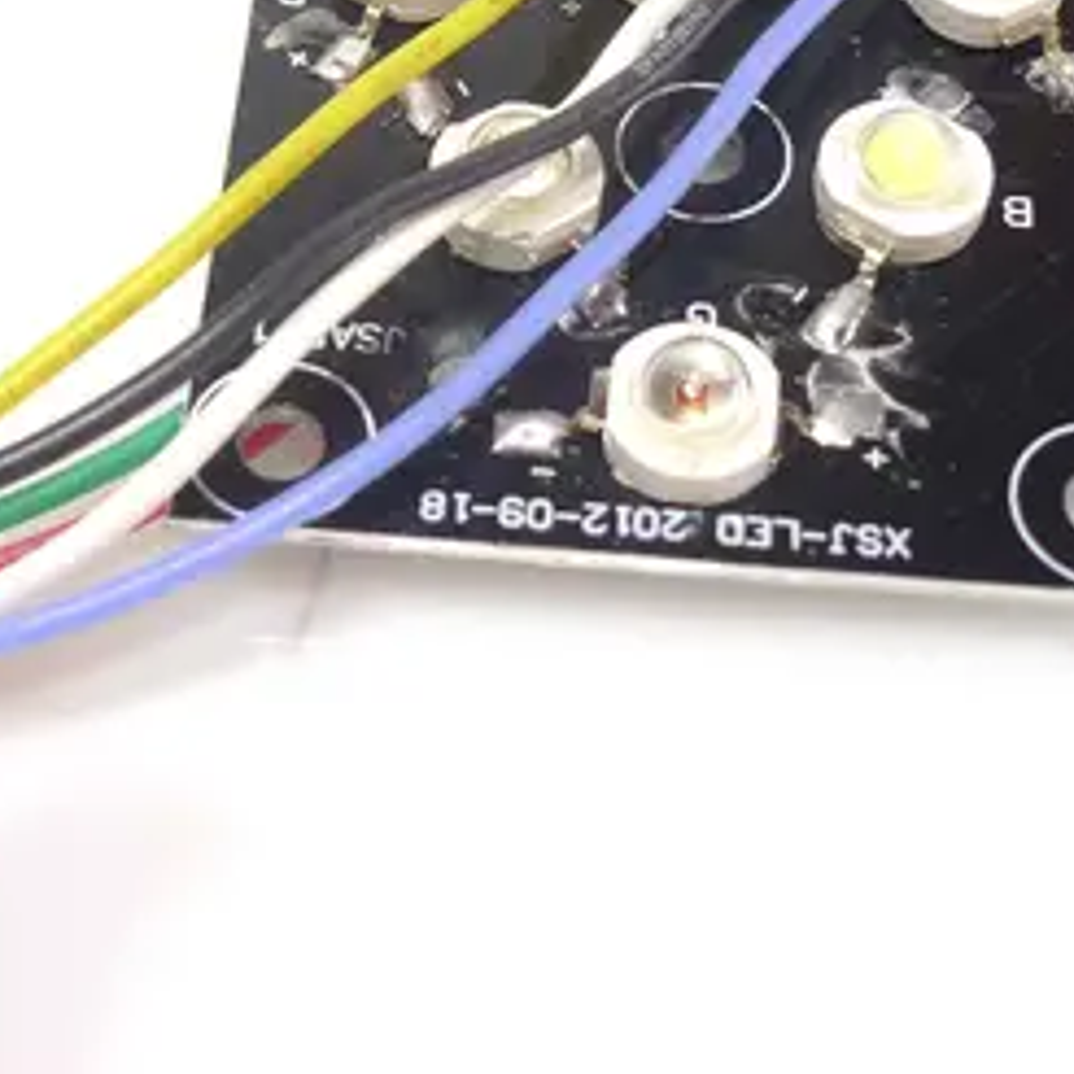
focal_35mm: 76
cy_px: 74
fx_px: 2668
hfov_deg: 22.7
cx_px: 354
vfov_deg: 22.1
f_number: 2.8
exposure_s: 1/80
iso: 80
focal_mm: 5.5
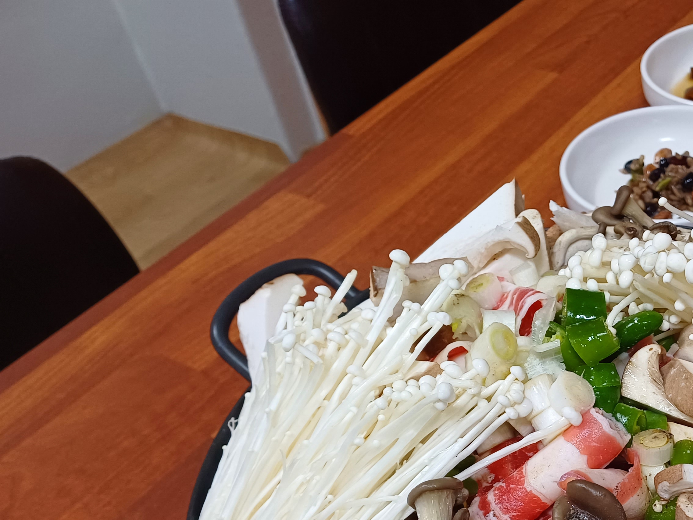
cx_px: 600
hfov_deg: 40.3
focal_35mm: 44
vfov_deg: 31.6
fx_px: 881
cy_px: 448
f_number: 1.8
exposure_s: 1/60
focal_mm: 4.65
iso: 200
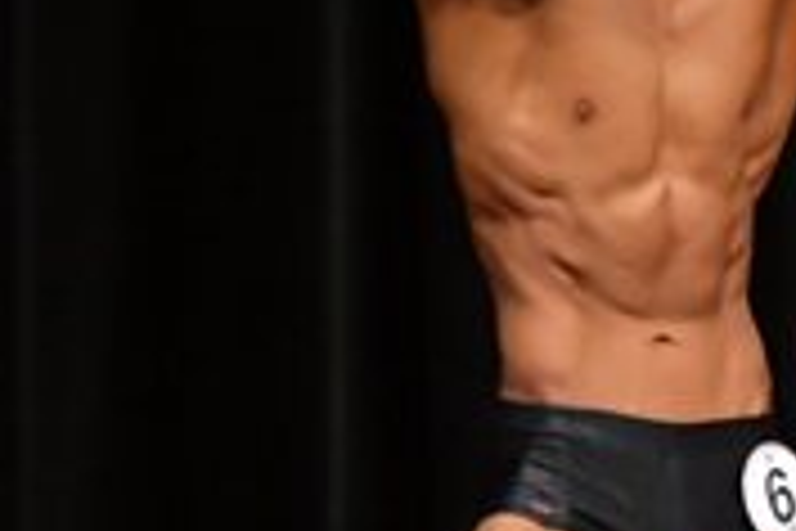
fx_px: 26133
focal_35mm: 1182
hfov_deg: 1.7
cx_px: 1711
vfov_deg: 1.2
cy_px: 468
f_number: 5.6
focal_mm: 180
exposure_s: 1/400
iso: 6400
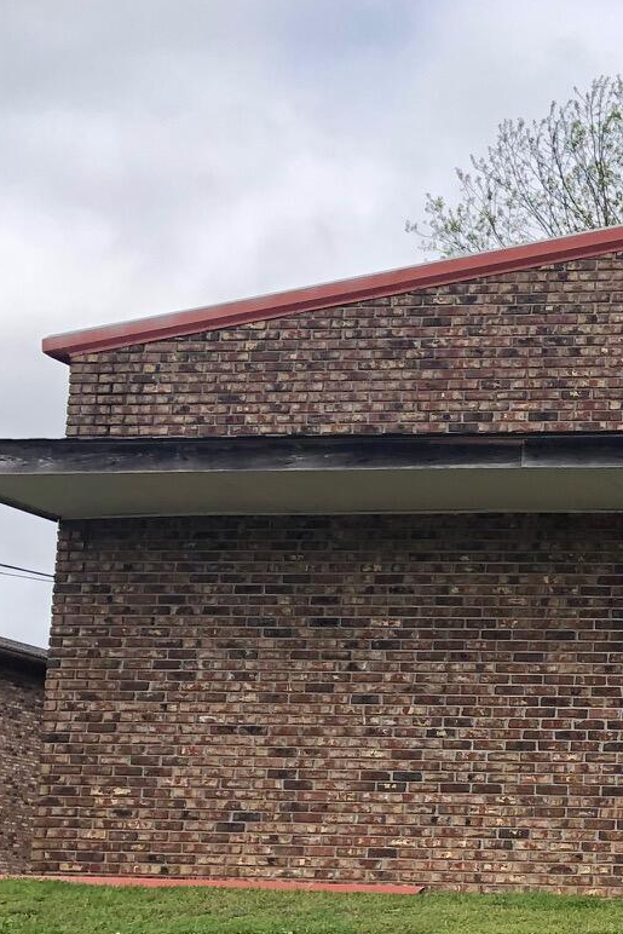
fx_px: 1972
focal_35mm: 76
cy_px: 811
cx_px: 1127
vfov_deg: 25.9
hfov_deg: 15.4
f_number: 1.8
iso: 20
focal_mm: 3.99
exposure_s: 1/1171
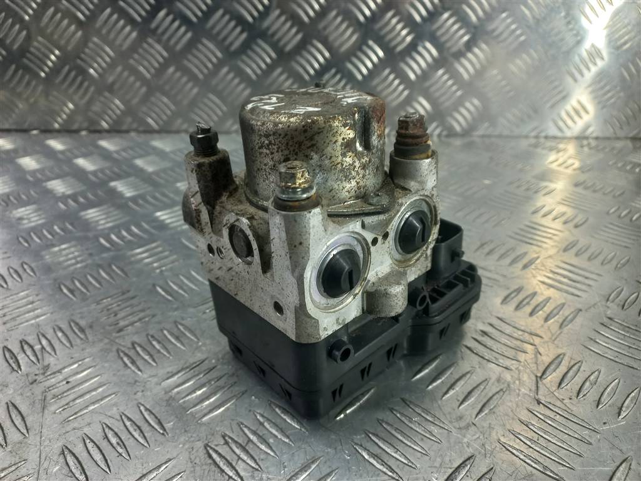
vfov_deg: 54.9
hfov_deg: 69.4
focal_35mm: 25
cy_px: 240
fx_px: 463
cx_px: 320
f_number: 1.8
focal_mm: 4.6
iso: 64
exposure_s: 1/50
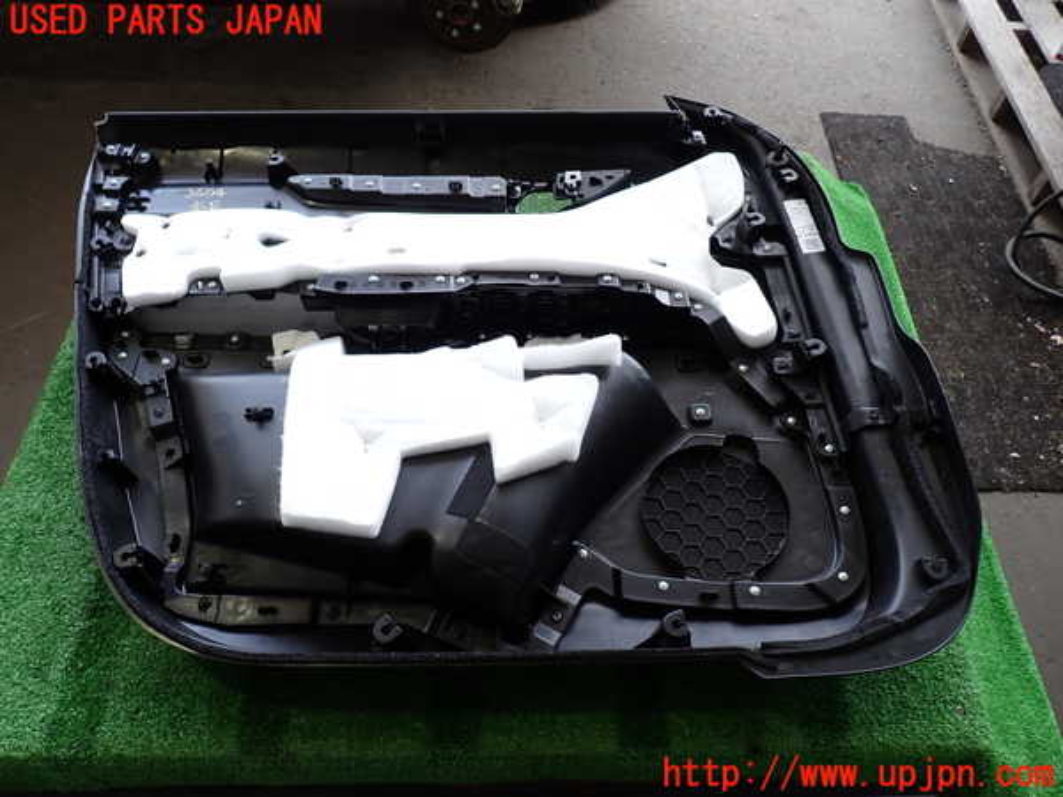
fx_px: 768
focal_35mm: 25
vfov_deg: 54.9
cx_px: 532
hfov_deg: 69.4
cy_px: 398
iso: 100
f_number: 2.8
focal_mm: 4.5
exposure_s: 1/60
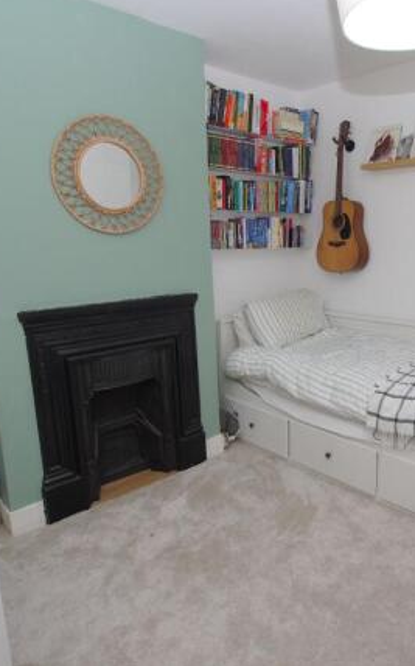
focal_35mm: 26
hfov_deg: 46.0
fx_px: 471
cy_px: 329
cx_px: 305
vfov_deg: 70.4
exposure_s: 1/60
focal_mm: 9
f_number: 4
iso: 100
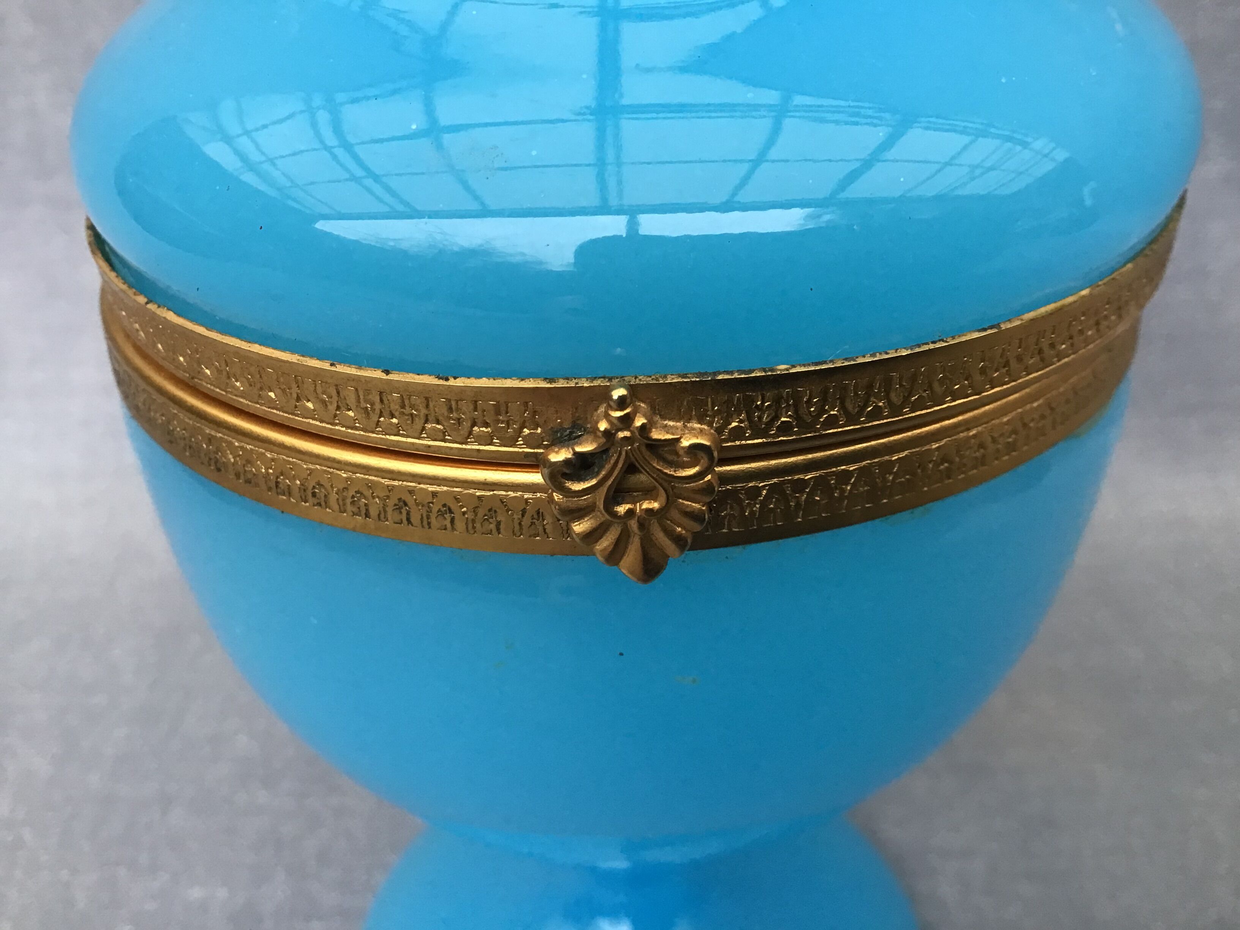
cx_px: 620
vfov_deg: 45.4
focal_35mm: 31
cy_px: 465
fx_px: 1110
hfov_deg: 58.4
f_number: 2.4
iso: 100
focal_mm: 3.3
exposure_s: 1/33
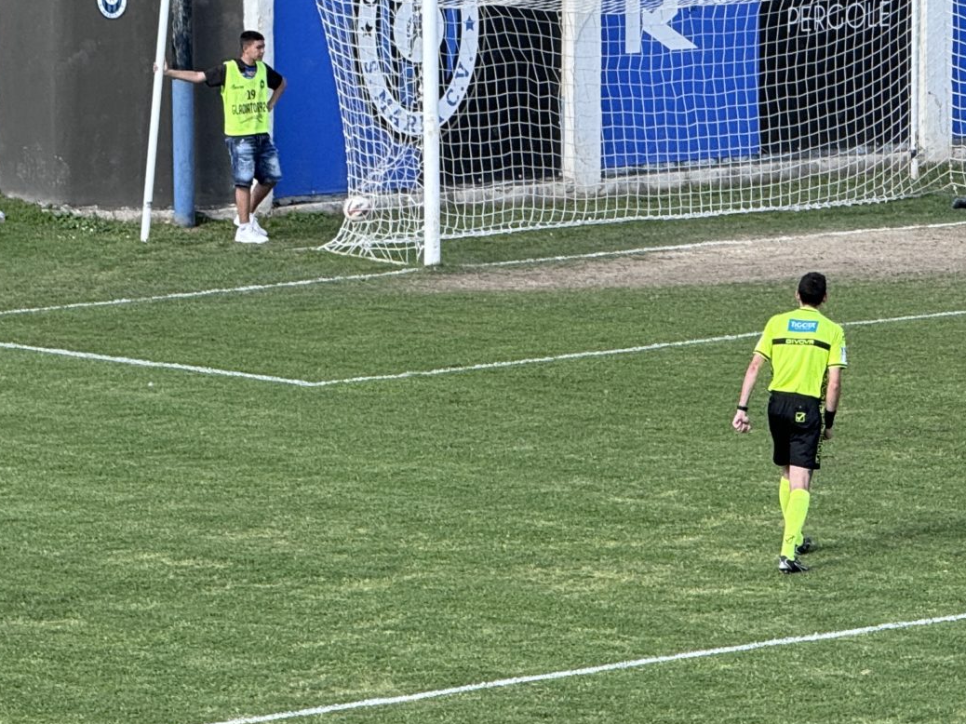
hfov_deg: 6.7
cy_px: 183
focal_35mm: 296
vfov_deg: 5.0
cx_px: 1032
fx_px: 8258
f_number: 2.8
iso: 50
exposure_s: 1/522
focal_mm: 15.66
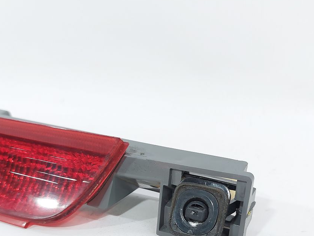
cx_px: 170
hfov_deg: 46.8
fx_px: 363
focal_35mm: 40
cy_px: 185
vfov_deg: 34.9
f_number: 1.8
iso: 80
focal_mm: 5.23
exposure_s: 1/50
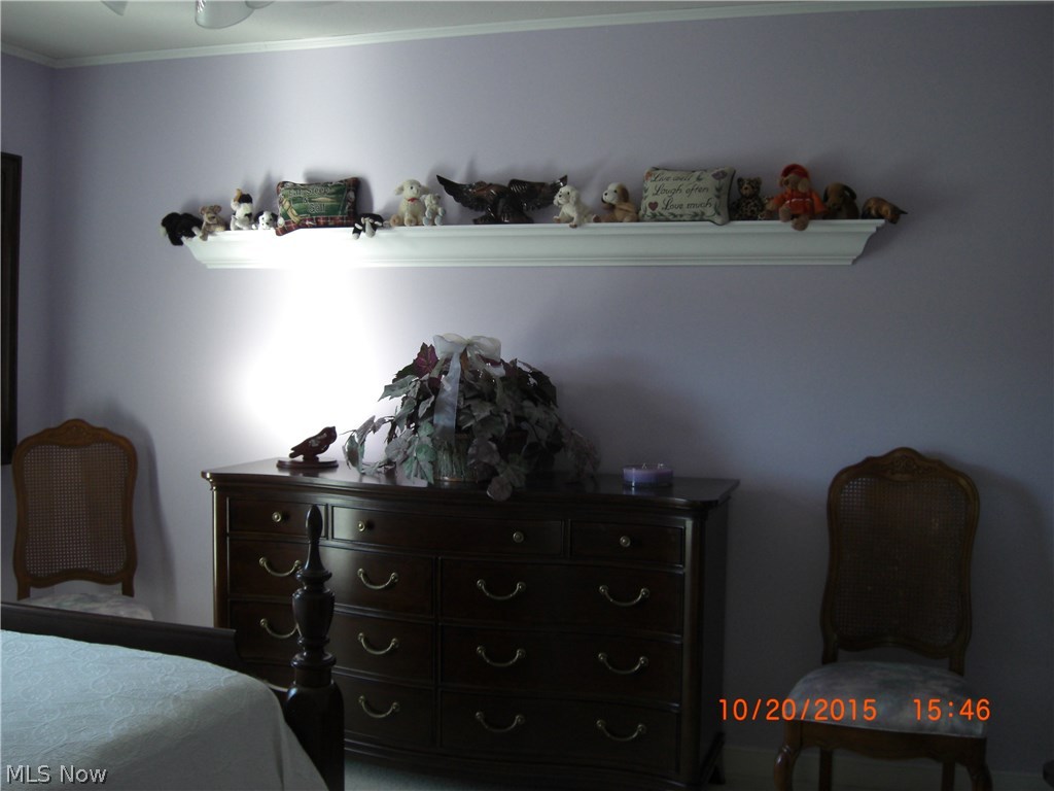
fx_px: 1157
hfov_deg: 49.0
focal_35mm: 38
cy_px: 396
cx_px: 527
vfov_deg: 37.7
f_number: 2.8
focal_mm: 7.9
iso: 200
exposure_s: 1/80
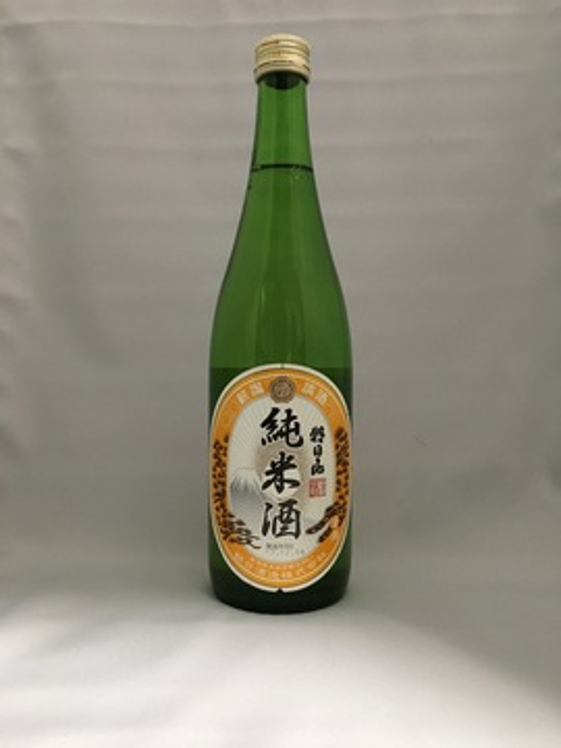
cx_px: 280
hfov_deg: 48.2
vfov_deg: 61.7
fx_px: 627
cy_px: 374
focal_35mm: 29
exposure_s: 1/24
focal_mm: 4.15
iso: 200
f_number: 2.2
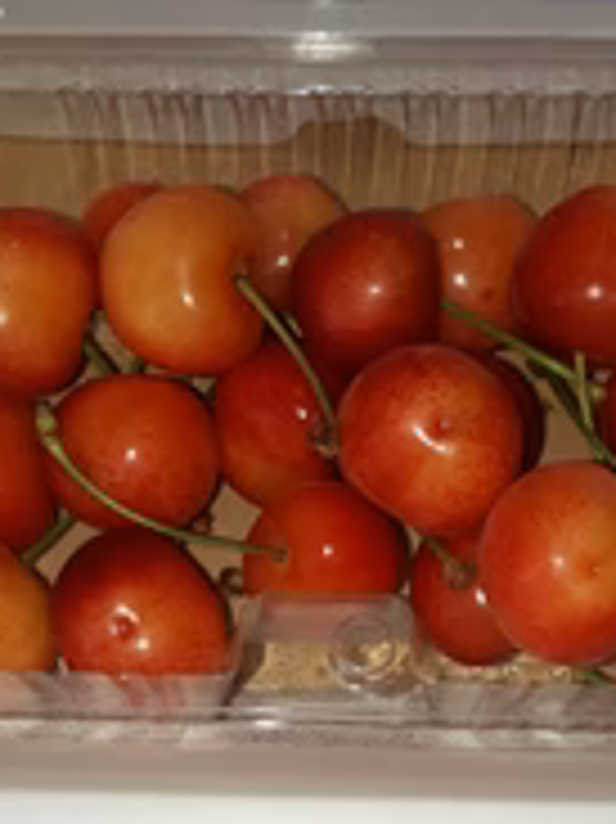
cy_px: 887
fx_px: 1402
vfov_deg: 29.7
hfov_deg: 24.8
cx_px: 324
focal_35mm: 59
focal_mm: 3.6
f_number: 1.9
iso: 40
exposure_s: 1/123
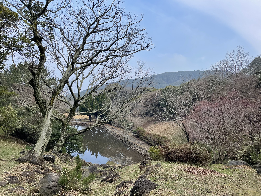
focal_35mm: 26
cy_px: 98
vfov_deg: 53.1
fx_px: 196
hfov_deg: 67.3
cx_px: 130
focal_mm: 4.2
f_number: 1.6
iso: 32
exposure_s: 1/1855
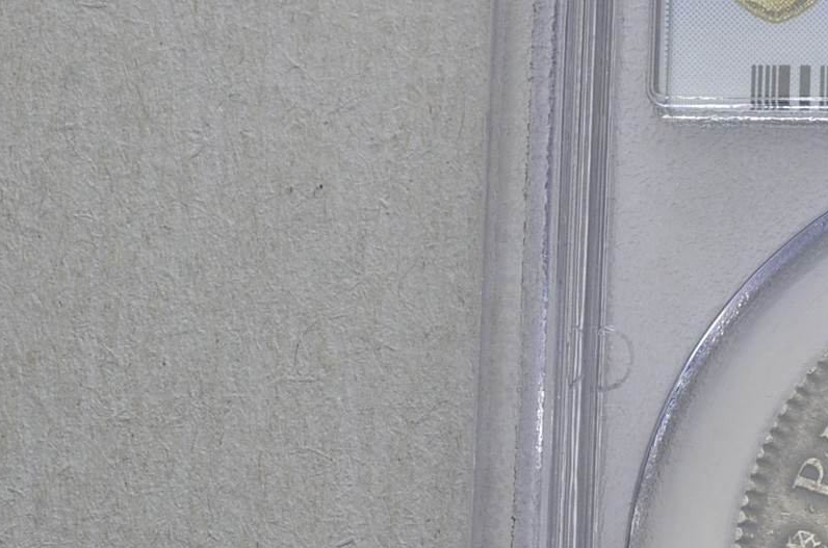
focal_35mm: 163
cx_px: 1106
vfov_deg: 8.4
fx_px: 3730
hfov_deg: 12.3
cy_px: 399
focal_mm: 35
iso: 400
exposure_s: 1/250
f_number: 14
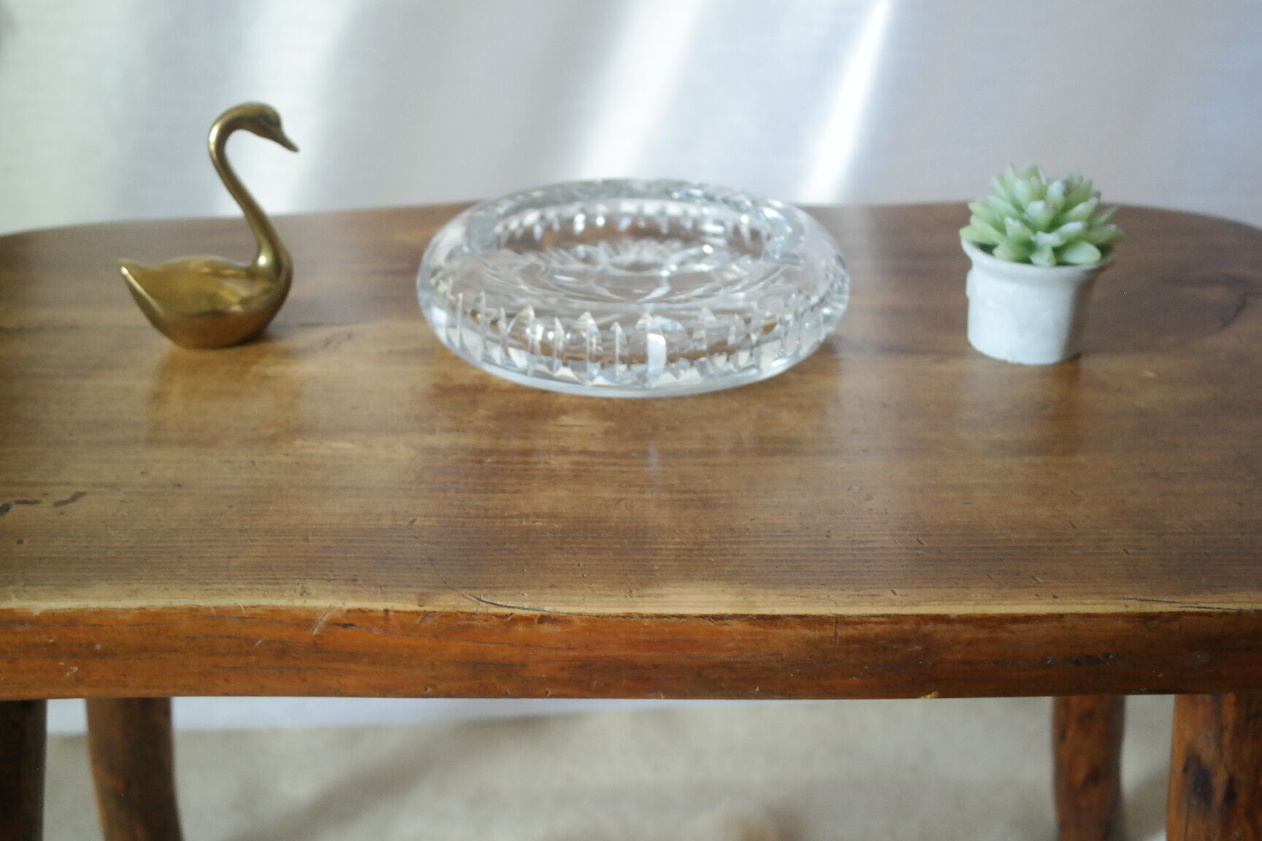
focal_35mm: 46
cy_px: 420
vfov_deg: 29.2
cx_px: 631
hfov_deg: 42.7
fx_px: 1612
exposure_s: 1/30
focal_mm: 30
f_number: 5.6
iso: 1600
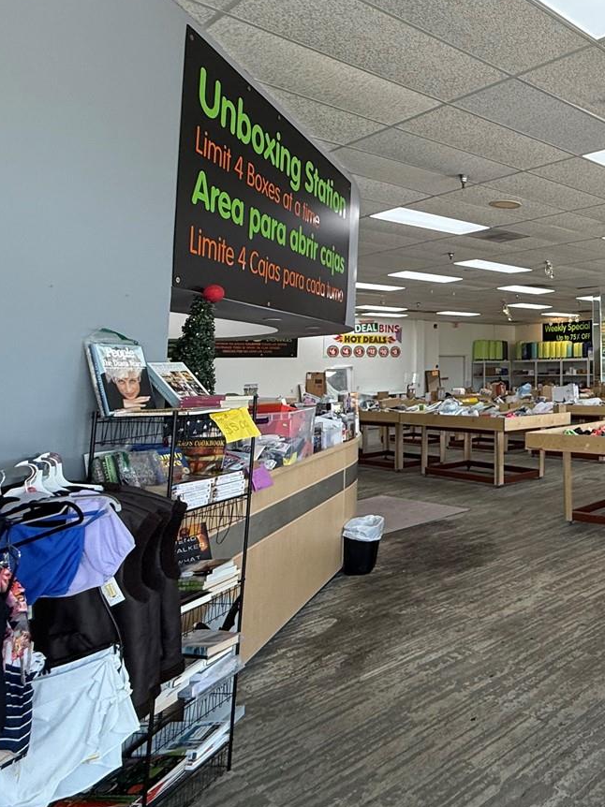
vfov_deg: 66.4
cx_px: 665
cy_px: 310
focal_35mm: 26
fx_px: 606
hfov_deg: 42.0
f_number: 2.2
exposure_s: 1/152
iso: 64
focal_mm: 2.22
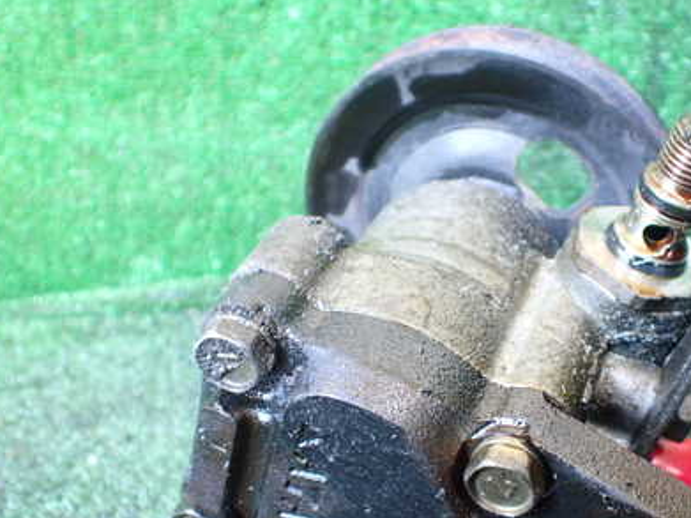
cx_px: 451
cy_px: 341
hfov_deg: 40.8
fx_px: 918
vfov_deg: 31.3
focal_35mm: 46
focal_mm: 5.4
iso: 800
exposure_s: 1/50
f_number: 2.3
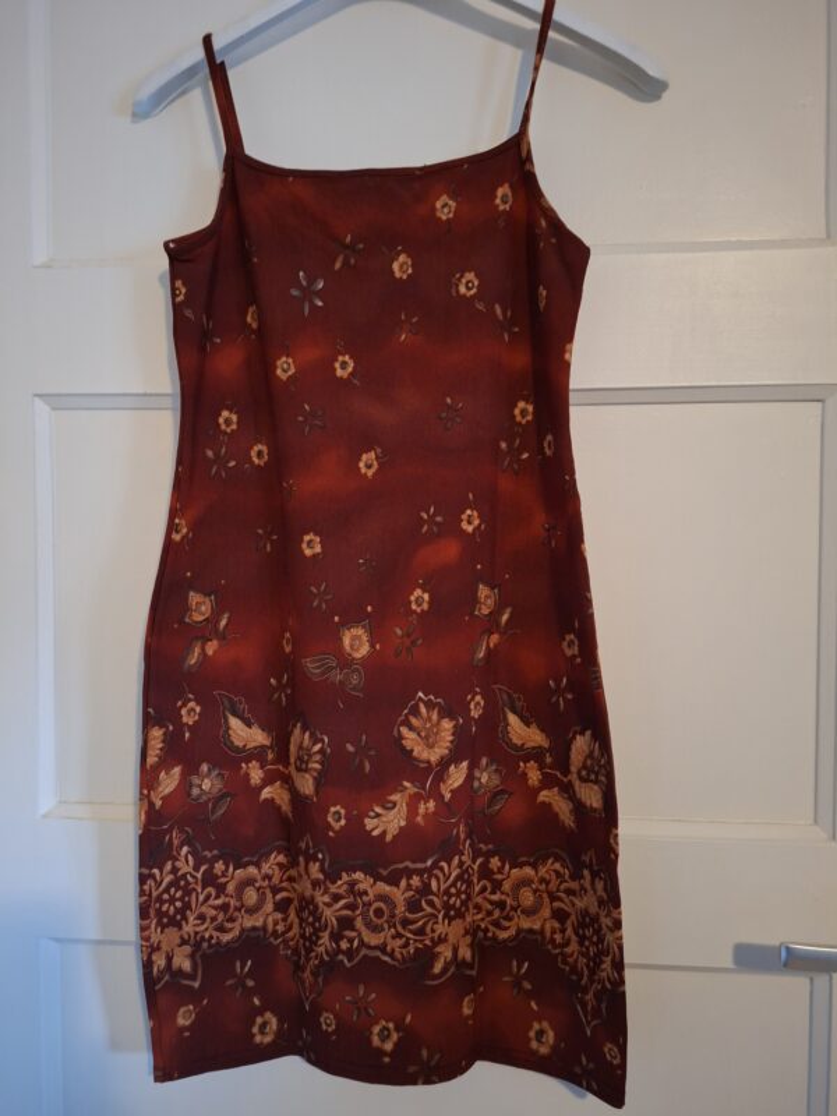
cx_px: 418
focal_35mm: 23
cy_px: 558
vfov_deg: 73.9
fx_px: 742
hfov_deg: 58.9
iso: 800
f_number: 1.8
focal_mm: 5.54
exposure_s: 1/20
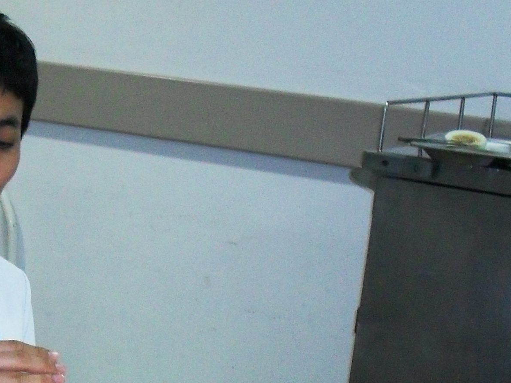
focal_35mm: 105
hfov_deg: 18.0
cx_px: -57
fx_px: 1550
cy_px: 474
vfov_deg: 13.7
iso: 200
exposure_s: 1/45
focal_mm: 6.3
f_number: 2.8
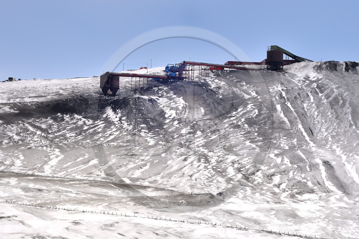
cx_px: 180
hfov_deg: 10.3
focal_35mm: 200
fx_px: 1994
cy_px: 120
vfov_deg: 6.9
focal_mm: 200
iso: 400
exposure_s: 1/250
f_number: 7.1
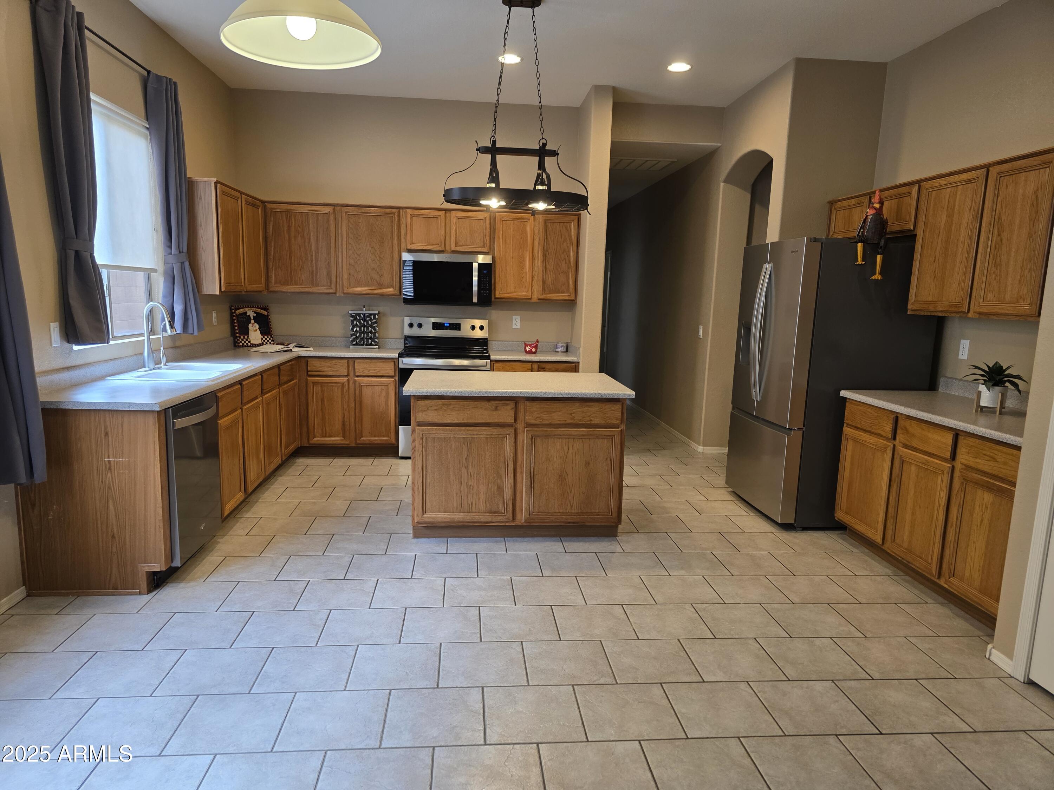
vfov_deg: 58.9
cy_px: 395
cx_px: 527
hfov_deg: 73.9
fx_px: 700
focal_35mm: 23
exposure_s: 1/120
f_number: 1.7
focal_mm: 6.3
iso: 160
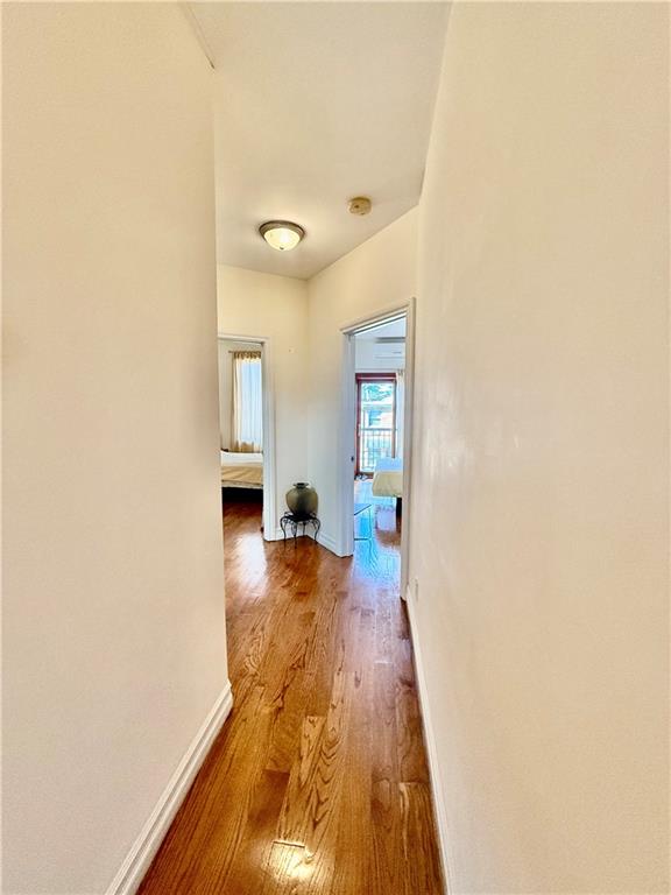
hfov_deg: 85.7
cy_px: 448
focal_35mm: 14
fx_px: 362
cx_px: 336
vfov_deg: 102.1
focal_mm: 2.22
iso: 320
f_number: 2.2
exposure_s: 1/120
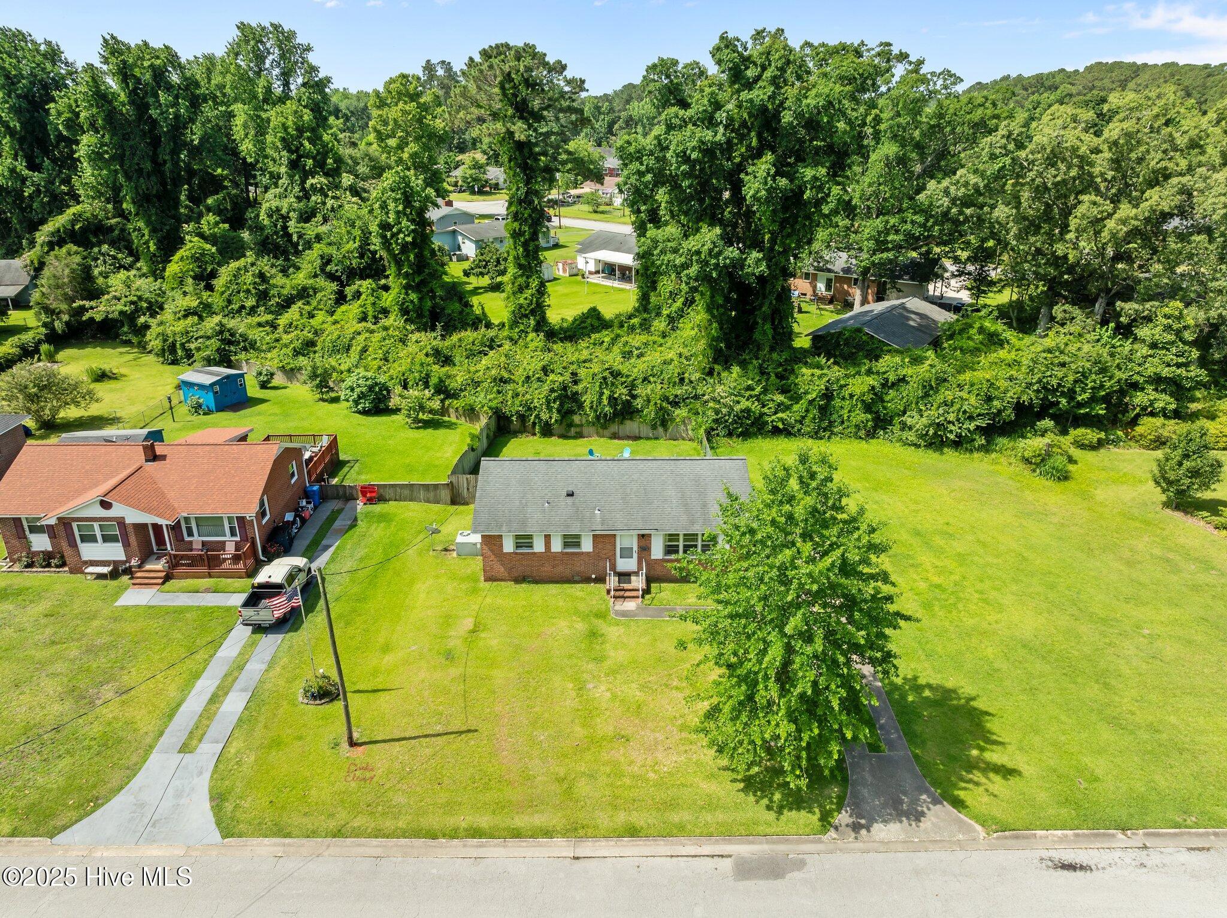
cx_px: 614
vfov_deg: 56.8
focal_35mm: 24
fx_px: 850
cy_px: 459
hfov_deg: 71.6
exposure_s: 1/800
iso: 100
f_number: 5
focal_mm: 12.29
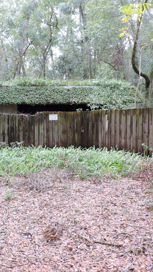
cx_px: 35
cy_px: 136
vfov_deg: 56.6
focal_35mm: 35
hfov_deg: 33.0
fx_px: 252
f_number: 3.7
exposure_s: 1/30
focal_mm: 4.3
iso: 250
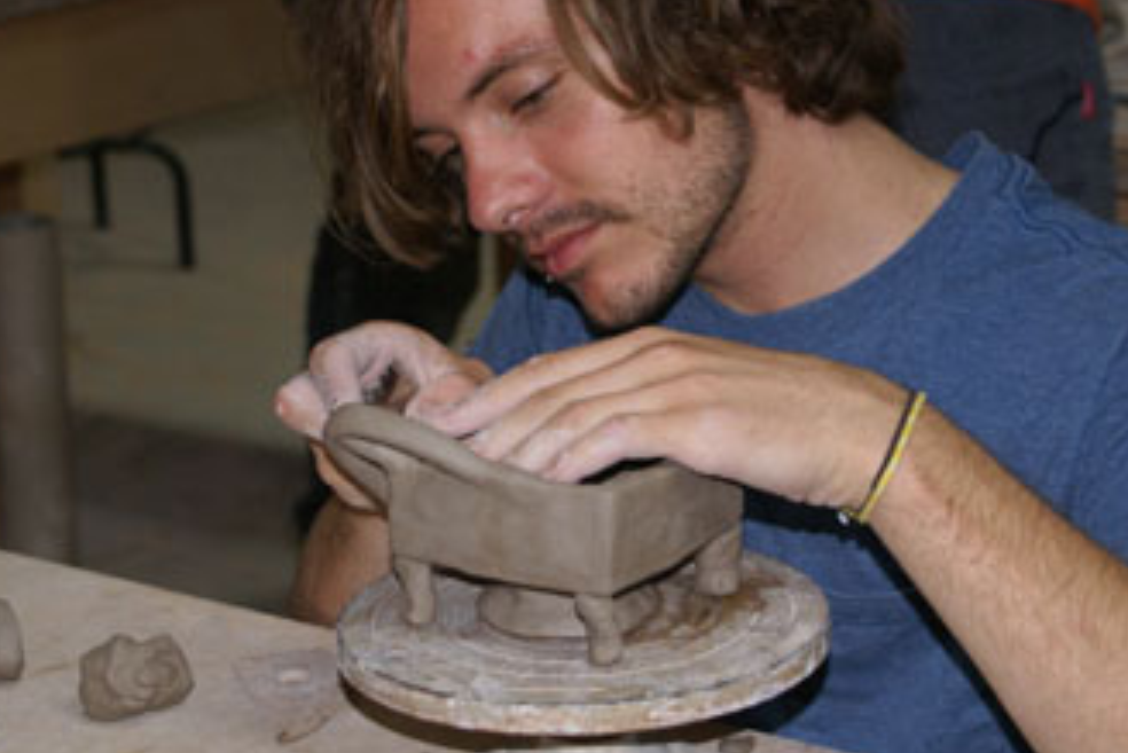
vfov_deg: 13.3
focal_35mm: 103
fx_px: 3229
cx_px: 588
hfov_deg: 19.8
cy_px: 260
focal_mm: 50
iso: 400
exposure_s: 1/80
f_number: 5.6
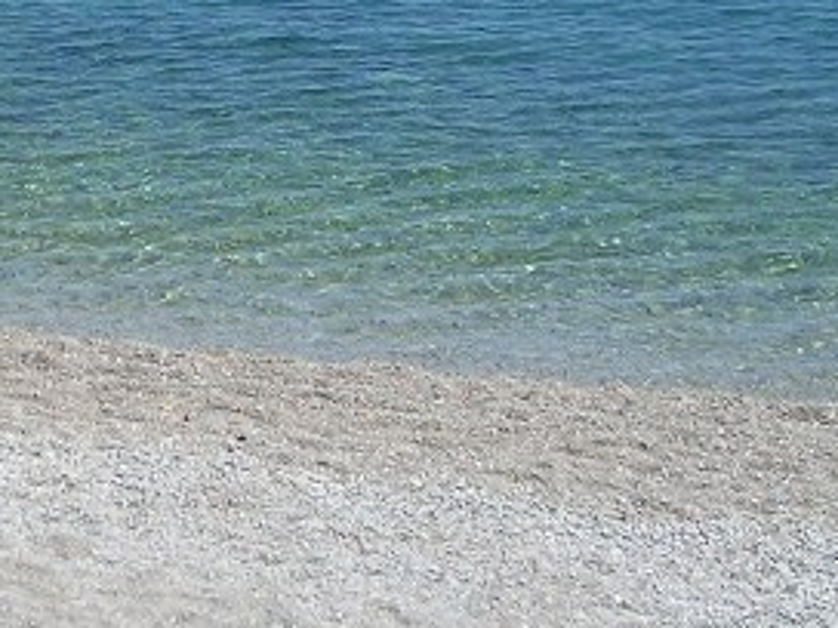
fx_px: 2493
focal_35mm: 103
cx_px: 114
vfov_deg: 14.2
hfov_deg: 18.8
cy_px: 52
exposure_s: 1/800
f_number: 4.3
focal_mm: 5.8
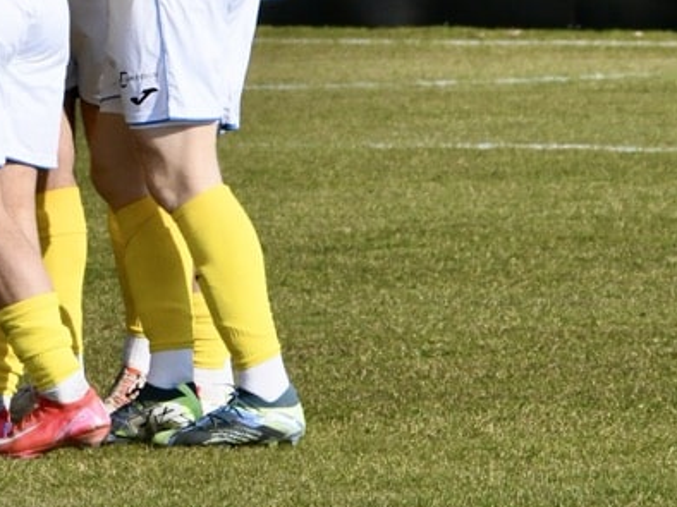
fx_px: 18314
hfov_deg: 2.1
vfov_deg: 1.6
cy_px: 28
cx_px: -162
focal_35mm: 937
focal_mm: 300
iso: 2500
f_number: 18
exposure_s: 1/1600
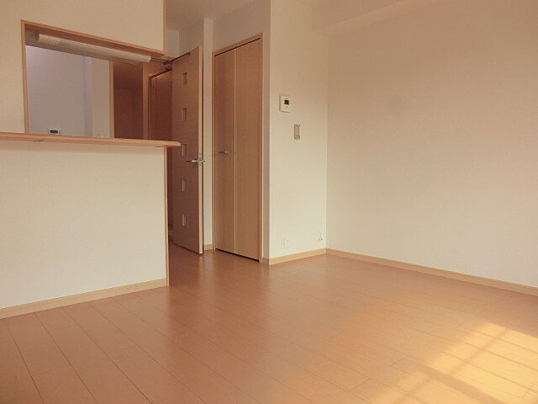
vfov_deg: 56.8
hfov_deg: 71.6
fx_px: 373
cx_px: 269
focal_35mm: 24
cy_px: 202
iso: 80
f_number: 3.2
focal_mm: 4.3
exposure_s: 1/60
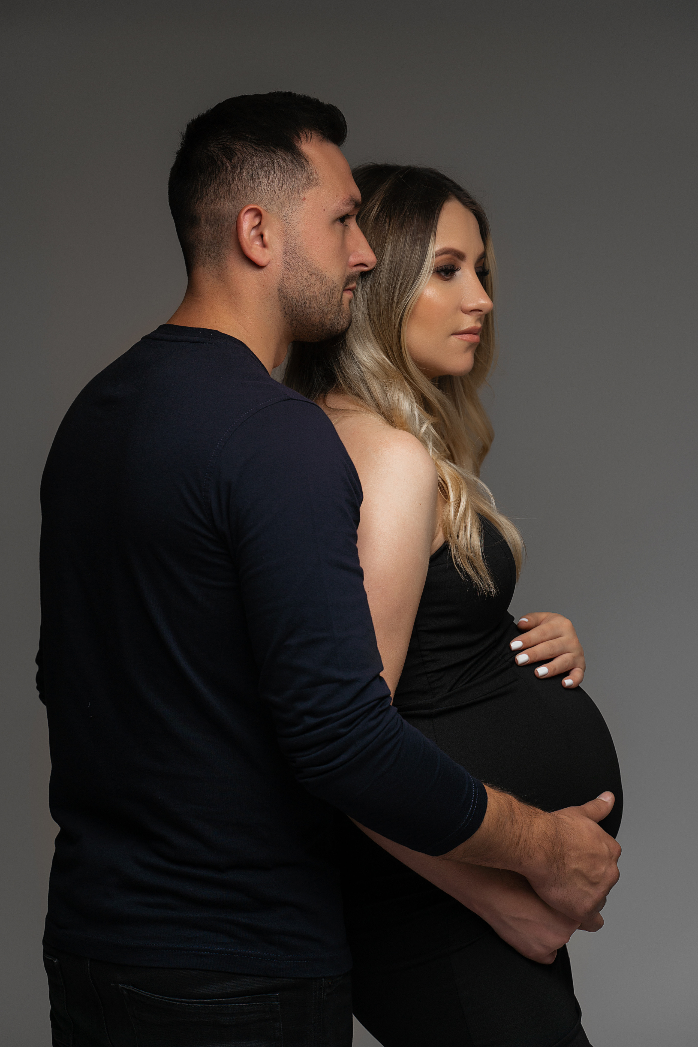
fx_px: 1978
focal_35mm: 68
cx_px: 349
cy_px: 524
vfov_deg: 29.7
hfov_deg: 20.0
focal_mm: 68
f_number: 5.6
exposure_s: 1/160
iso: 250
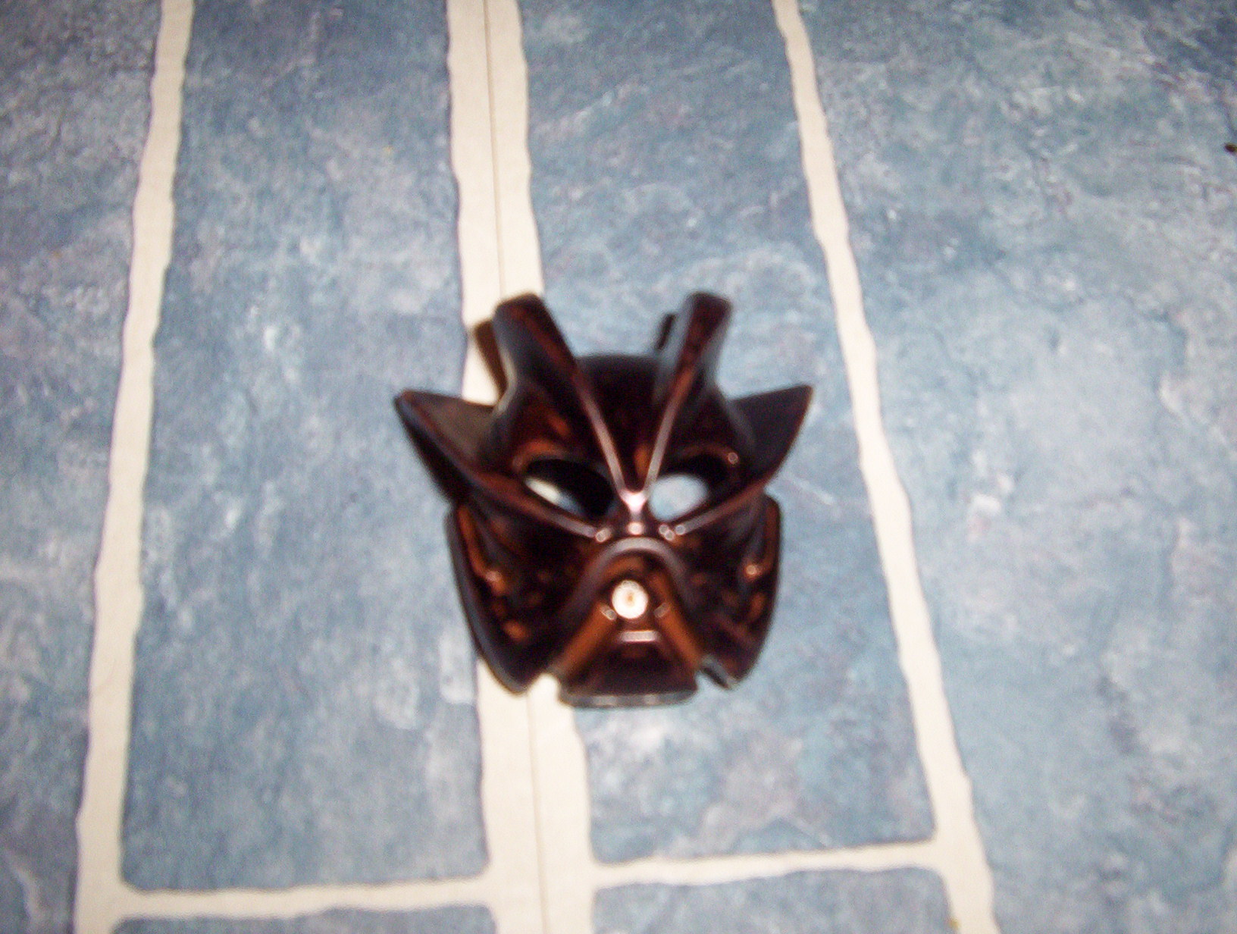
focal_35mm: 39
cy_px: 467
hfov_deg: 47.8
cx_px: 618
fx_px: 1397
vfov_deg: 37.0
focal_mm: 5.26
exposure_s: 1/60
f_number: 3.84
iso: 140
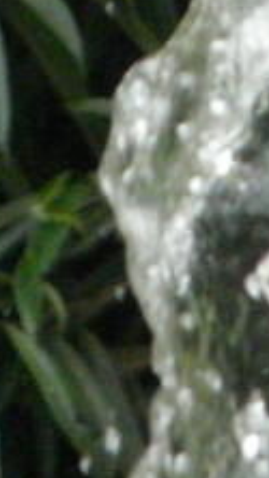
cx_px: -84
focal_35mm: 1620
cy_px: 248
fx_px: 20527
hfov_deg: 0.8
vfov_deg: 1.3
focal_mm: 66.3
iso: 640
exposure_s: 1/400
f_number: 3.6
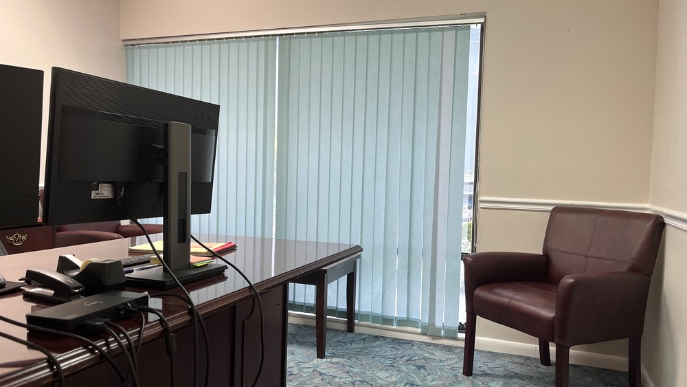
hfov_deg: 66.1
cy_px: 197
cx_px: 338
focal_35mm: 29
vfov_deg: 40.2
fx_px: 528
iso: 125
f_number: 1.6
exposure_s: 1/120
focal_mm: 5.1
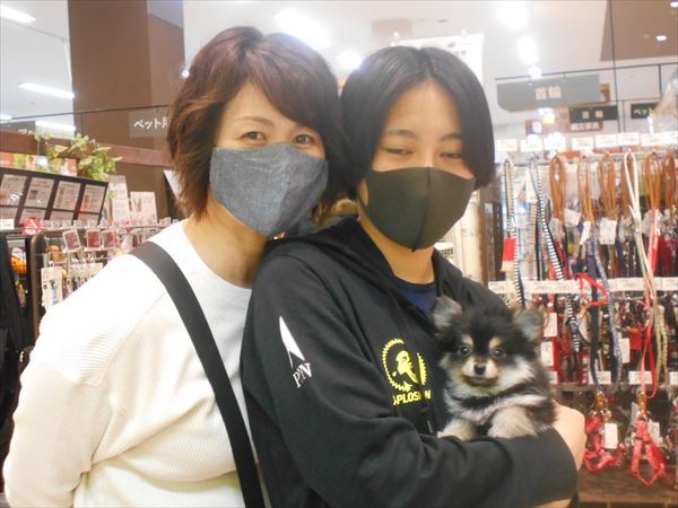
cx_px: 339
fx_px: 979
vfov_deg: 29.1
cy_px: 254
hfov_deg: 38.2
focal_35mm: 50
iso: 800
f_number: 4.5
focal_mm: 8.8
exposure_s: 1/40
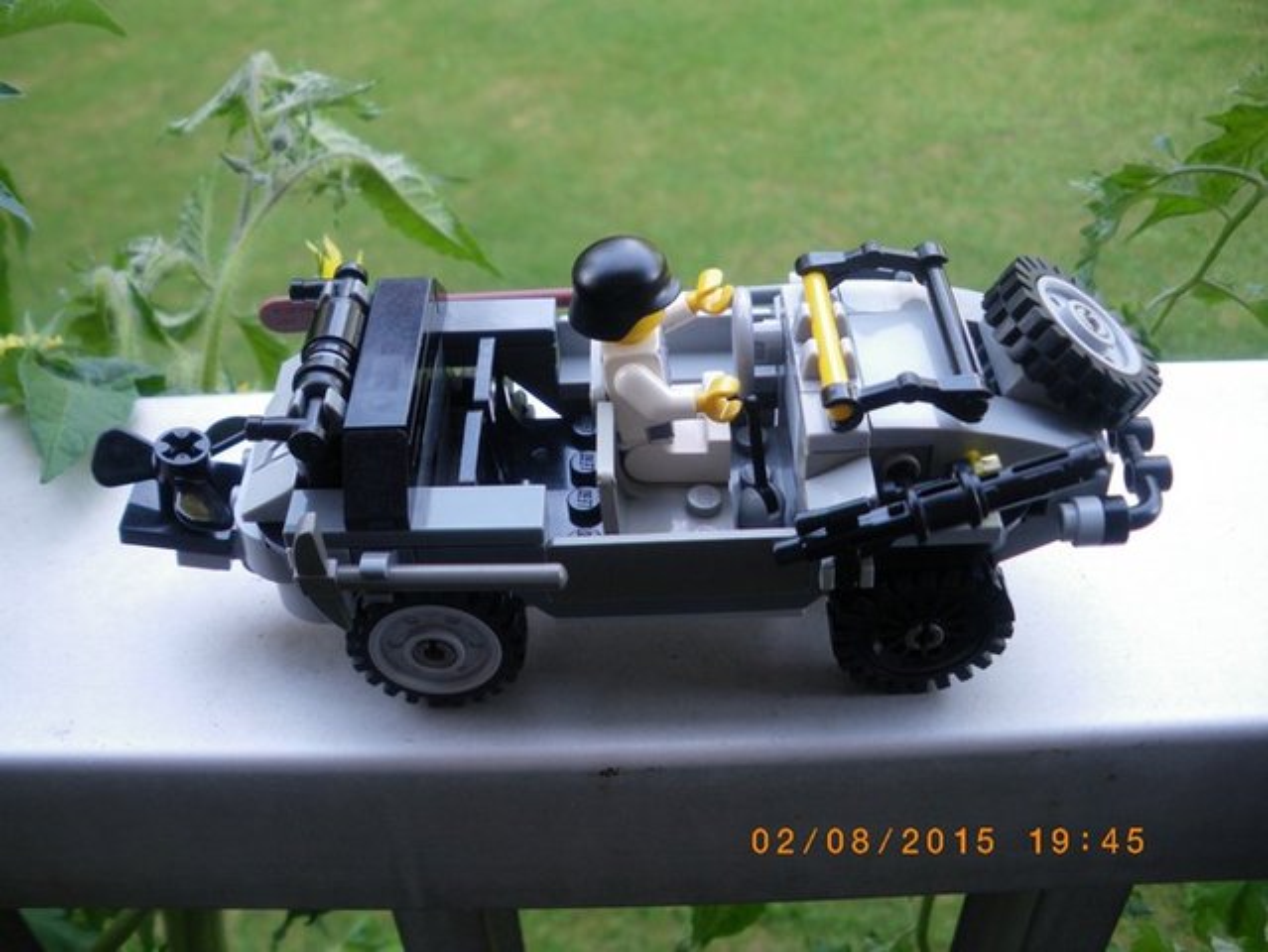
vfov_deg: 39.7
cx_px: 634
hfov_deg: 51.3
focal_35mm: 36
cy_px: 476
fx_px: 1319
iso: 160
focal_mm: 6.3
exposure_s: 1/50
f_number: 3.5
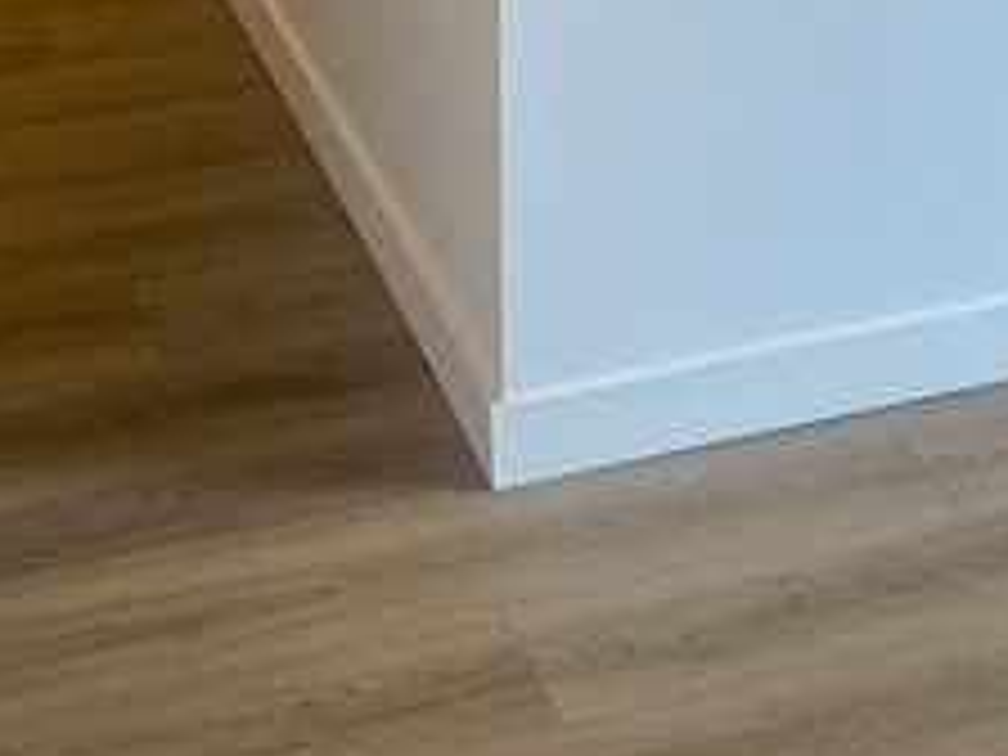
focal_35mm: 119
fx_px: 3465
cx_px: 1210
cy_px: -842
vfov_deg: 11.1
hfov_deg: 15.9
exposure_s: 1/120
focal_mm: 4.25
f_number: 1.8
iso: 100
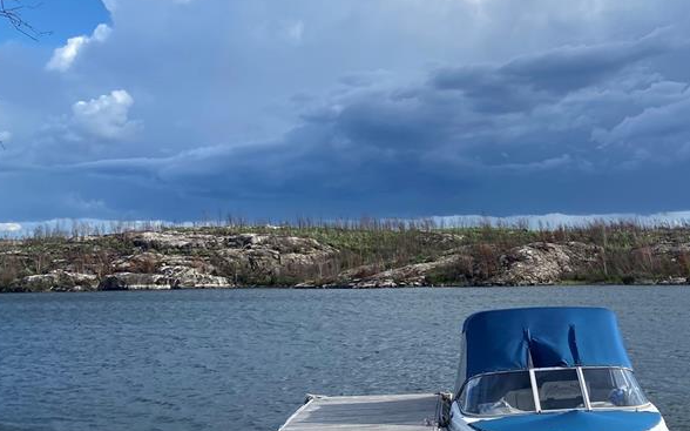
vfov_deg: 26.7
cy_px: 142
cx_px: 567
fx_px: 902
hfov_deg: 39.9
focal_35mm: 48
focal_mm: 4.25
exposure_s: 1/3125
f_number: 1.8
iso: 32
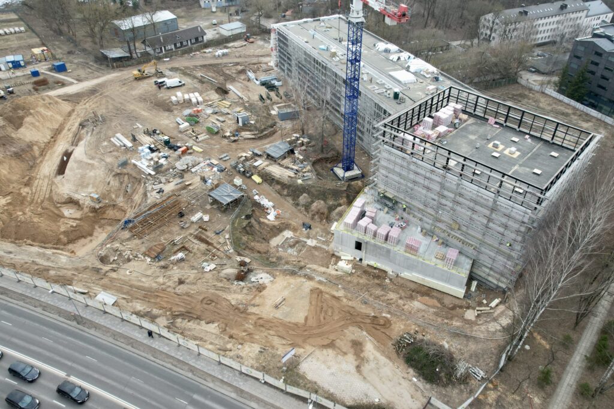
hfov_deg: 78.6
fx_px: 375
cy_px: 204
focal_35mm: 22
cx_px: 307
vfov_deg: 57.2
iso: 100
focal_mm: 8.38
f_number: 2.8
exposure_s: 1/120
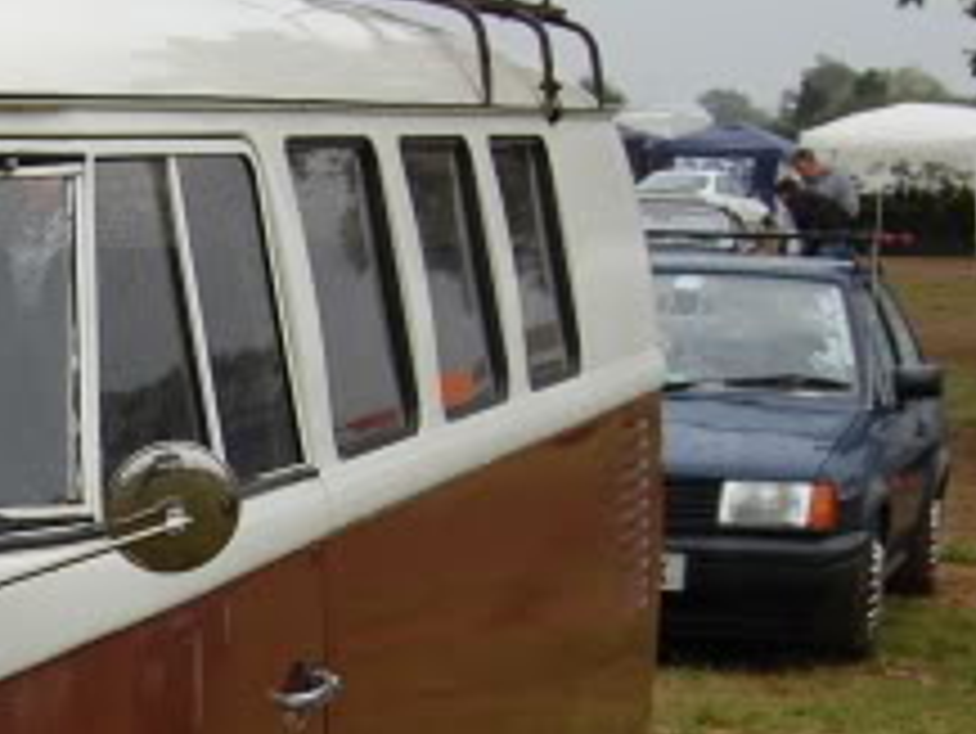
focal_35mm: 122
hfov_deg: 14.9
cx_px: -519
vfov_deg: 12.0
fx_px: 3435
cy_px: 795
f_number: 7.1
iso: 200
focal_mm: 23
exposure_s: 1/200
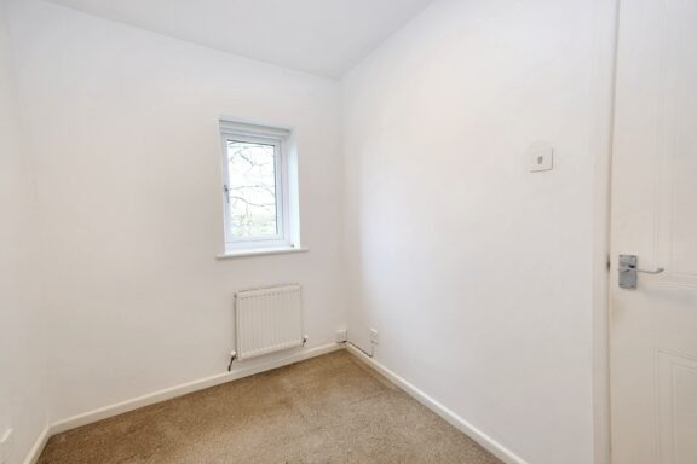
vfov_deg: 77.3
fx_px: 290
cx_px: 348
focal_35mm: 15
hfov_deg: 100.4
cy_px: 232
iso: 250
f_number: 4
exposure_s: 1/60
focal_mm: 10
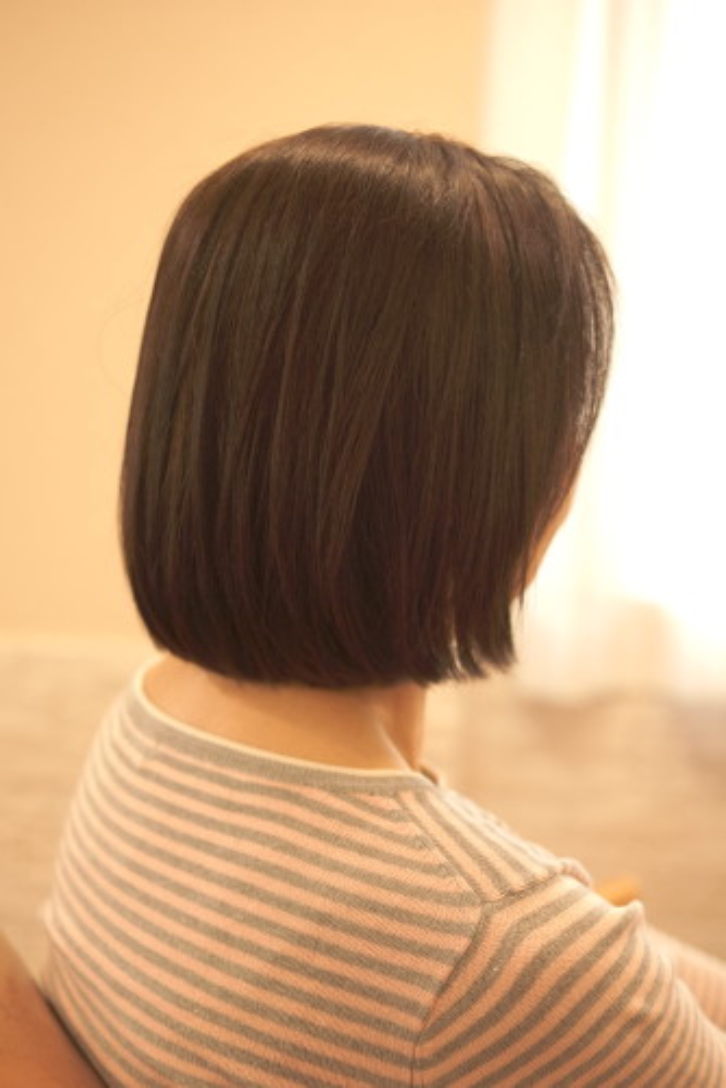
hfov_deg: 25.8
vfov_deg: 37.8
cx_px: 363
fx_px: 1586
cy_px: 544
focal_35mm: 52
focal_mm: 35
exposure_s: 1/320
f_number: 2.2
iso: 400
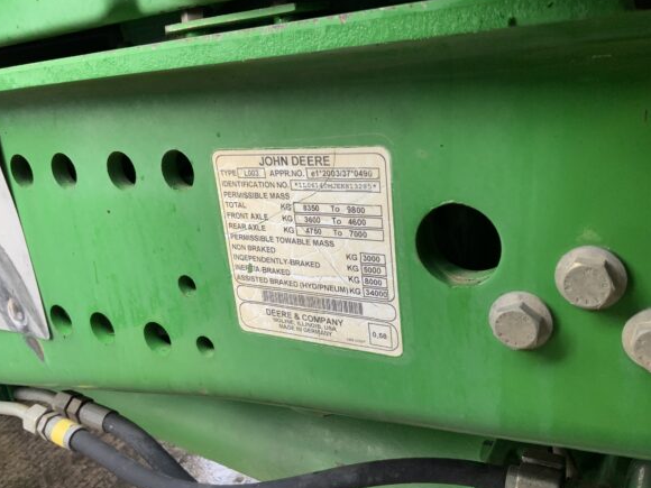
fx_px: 602
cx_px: 313
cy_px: 261
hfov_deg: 56.8
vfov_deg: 44.1
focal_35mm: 32
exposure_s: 1/119
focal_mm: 3
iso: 64
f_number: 1.8
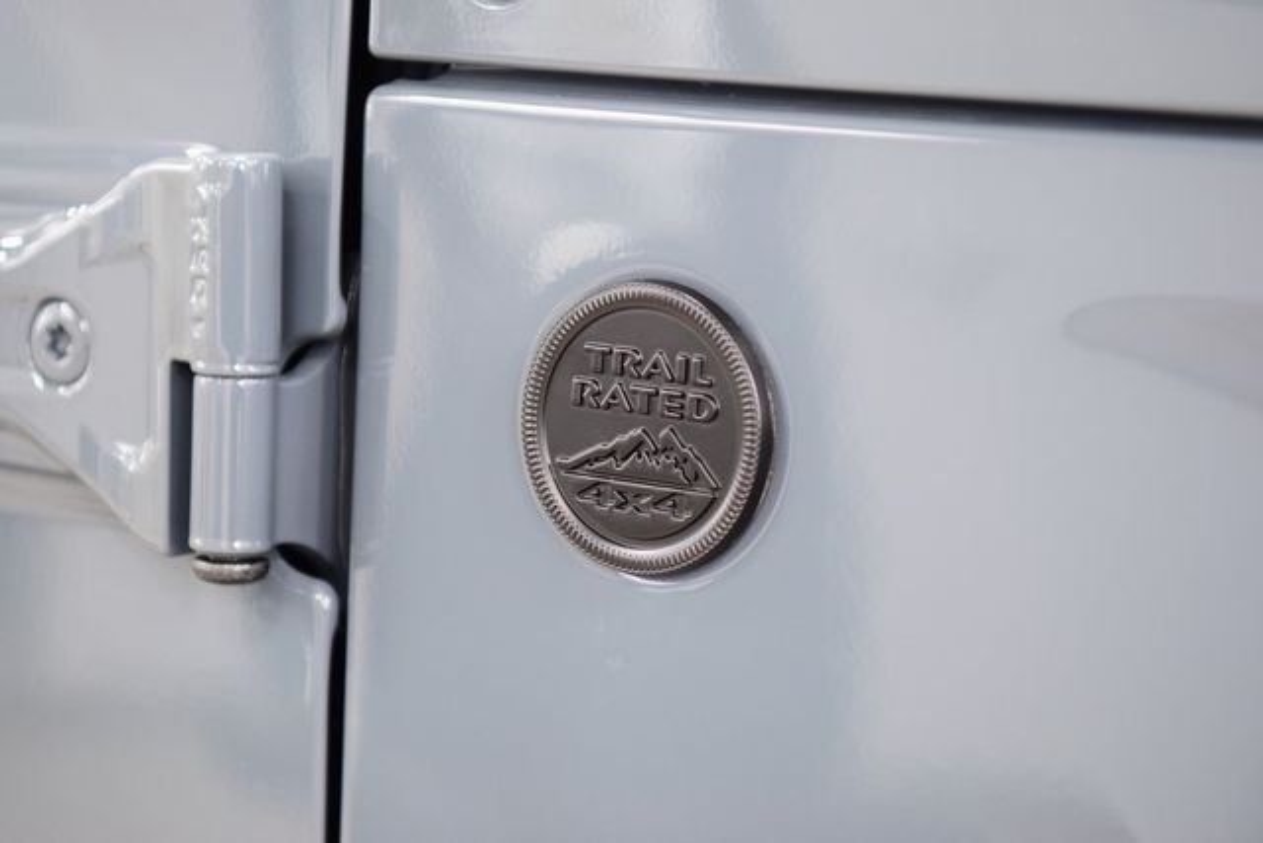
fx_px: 3684
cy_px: 422
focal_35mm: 105
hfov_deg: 19.5
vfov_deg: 13.0
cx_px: 632
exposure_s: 1/30
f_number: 3.5
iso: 1600
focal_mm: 70
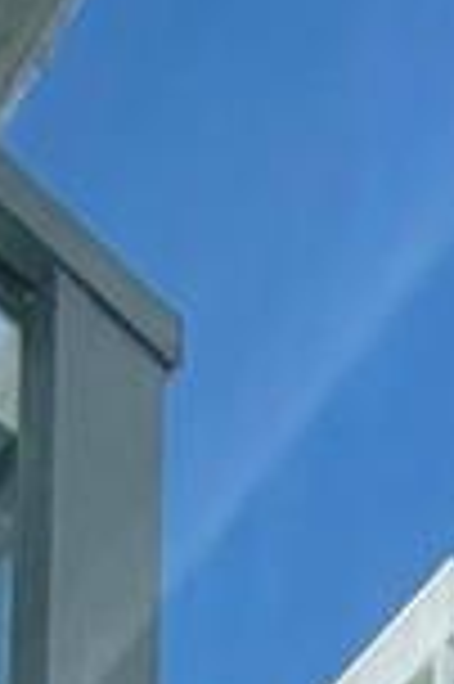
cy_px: 2583
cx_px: 926
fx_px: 2180
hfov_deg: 10.8
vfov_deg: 8.8
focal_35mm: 115
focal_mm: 2.22
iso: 40
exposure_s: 1/709
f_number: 2.2
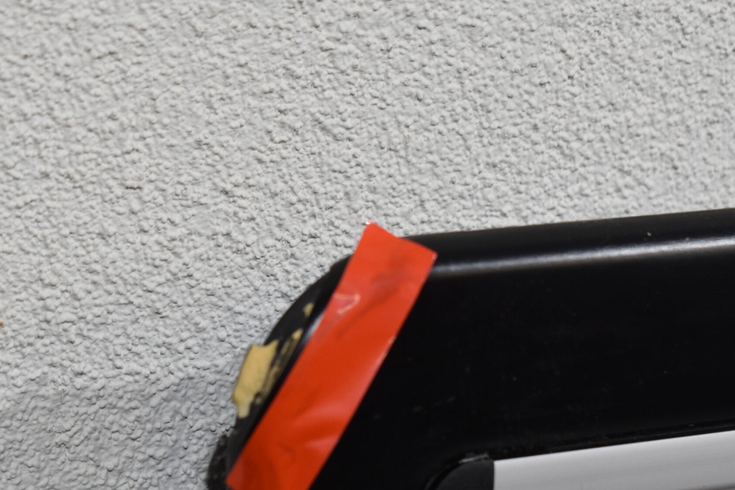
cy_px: 357
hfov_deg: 16.3
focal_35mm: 126
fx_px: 2568
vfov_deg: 10.9
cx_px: 311
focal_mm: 55
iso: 800
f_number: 5.6
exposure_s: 1/160
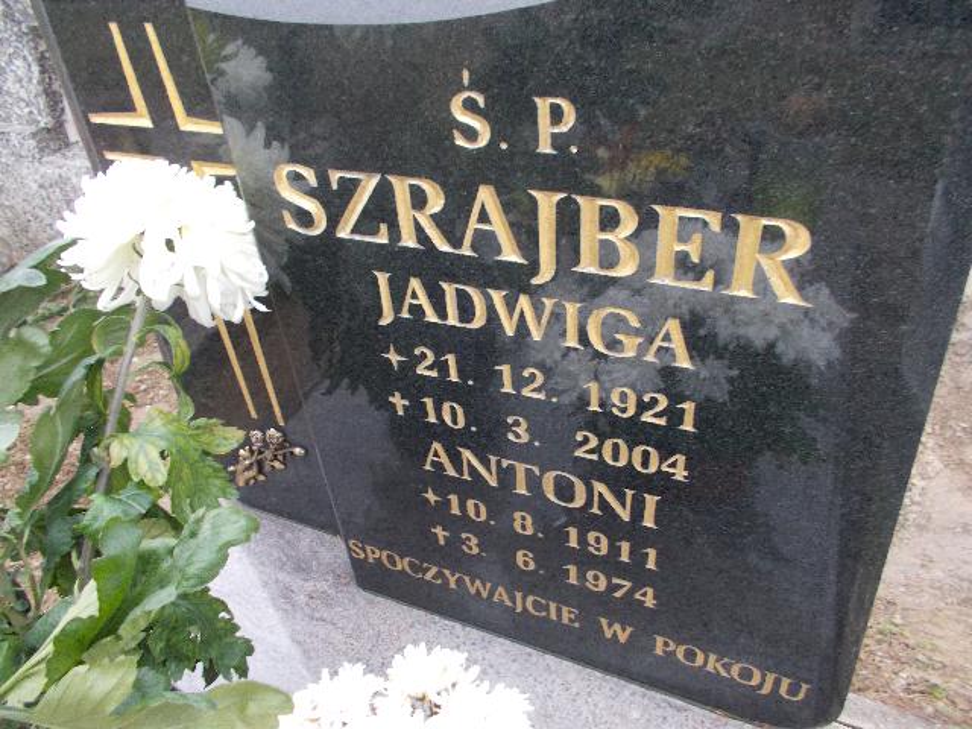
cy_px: 364
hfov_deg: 67.3
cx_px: 486
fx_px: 730
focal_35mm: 26
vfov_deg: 53.1
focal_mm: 4.6
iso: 200
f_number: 3.2
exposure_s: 1/10
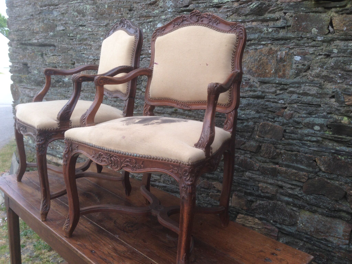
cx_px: 176
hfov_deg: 55.4
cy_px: 132
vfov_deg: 42.9
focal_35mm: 33
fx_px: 336
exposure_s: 1/298
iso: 50
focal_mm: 4.12
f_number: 2.4
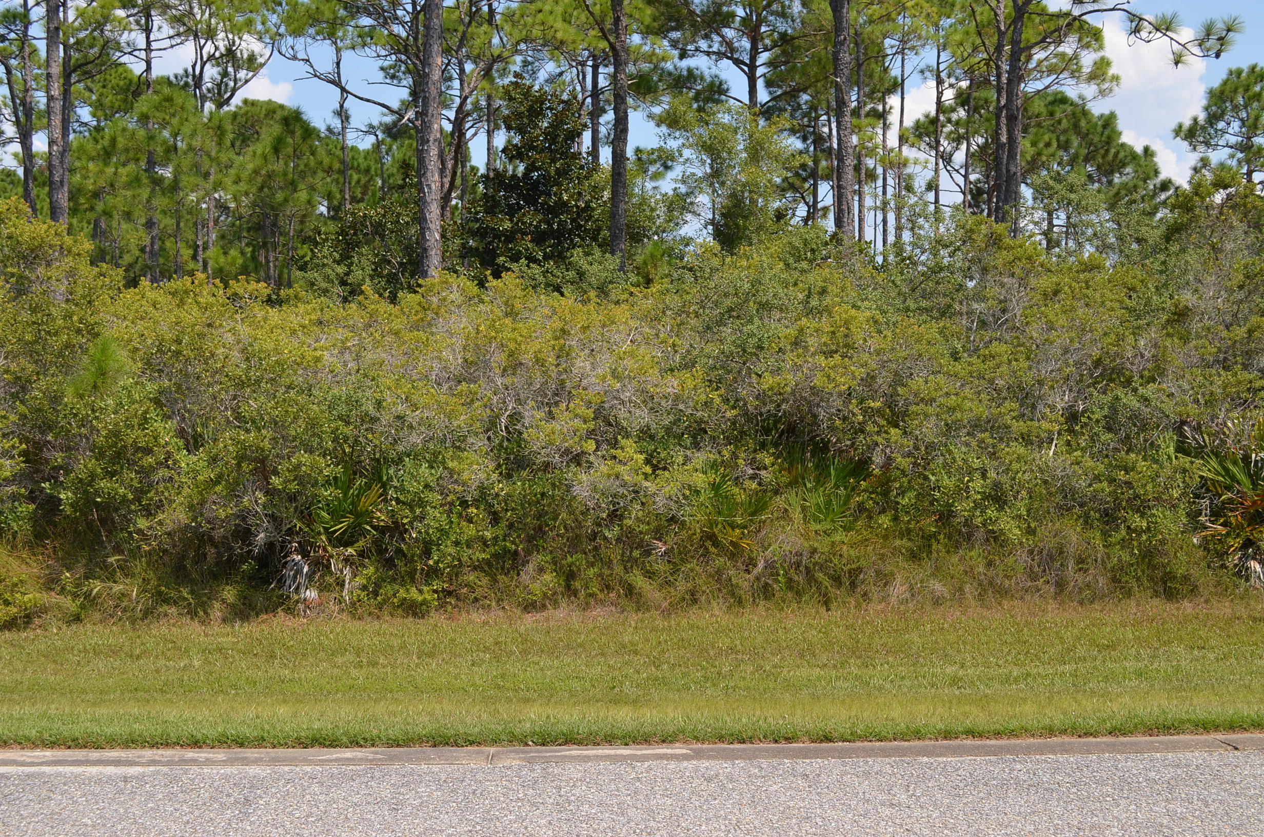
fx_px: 1366
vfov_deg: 34.1
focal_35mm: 39
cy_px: 418
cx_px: 632
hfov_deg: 49.6
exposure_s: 1/250
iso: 110
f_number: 8
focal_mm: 26
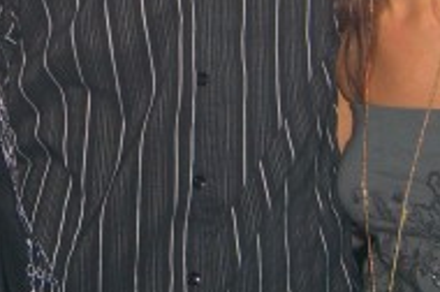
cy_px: -171
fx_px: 1525
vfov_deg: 10.5
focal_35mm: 125
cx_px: 81
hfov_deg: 16.3
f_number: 2.8
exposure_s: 1/60
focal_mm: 7.9
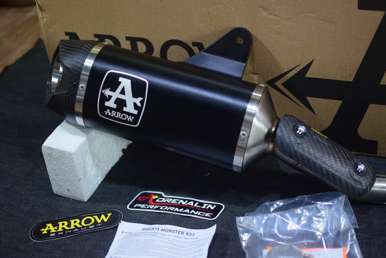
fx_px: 563
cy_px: 129
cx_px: 193
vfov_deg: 25.8
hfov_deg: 37.8
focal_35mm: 52
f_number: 2
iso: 1250
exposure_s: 1/80
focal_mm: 35
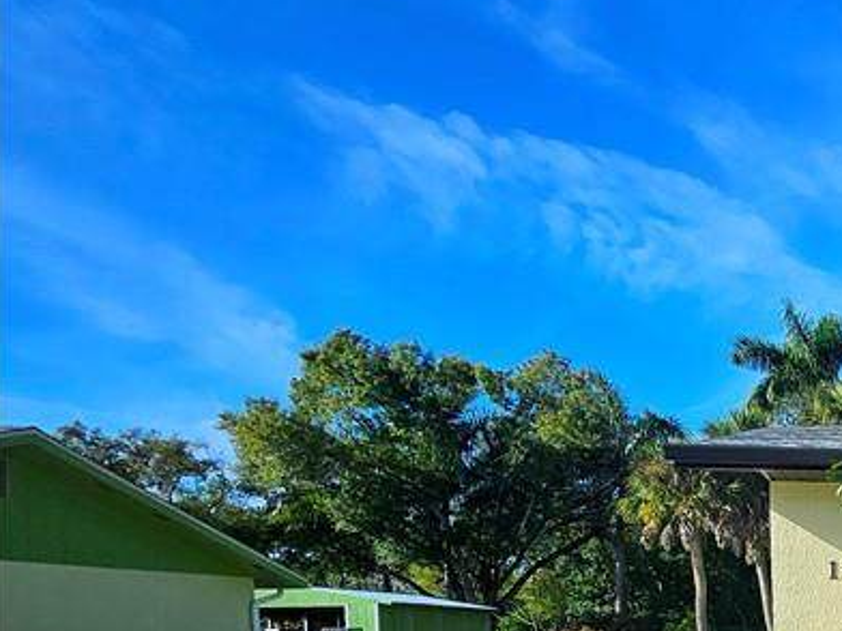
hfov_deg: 35.9
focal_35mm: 34
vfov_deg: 36.8
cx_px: 1095
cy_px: 652
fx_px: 827
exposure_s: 1/1667
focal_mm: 1.74
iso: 32
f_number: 2.2
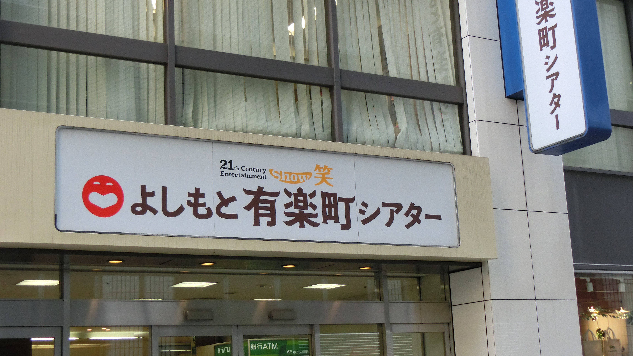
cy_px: 183
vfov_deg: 21.1
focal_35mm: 57
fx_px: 957
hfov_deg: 36.6
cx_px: 318
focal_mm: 9.3
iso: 250
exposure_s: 1/125
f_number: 4.7
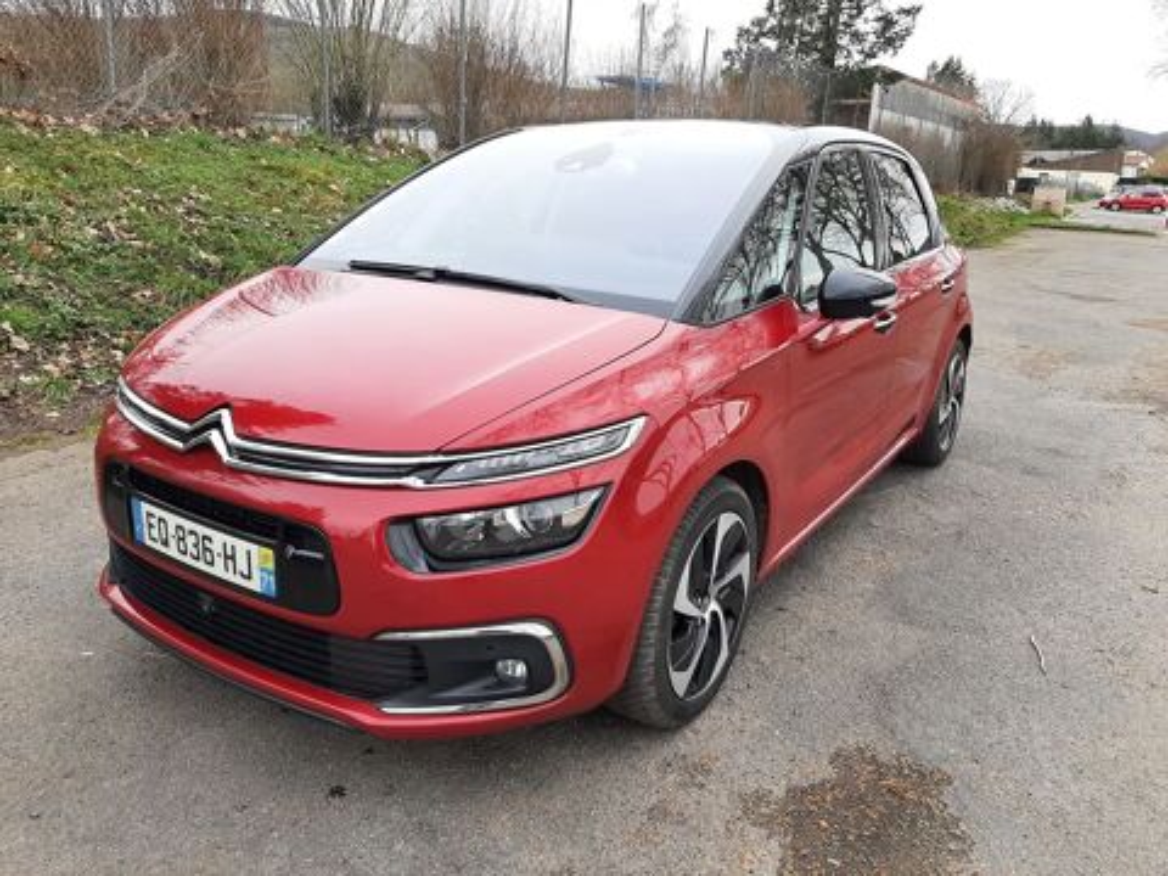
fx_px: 877
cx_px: 584
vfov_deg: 53.1
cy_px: 438
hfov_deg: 67.3
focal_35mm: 26
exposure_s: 1/300
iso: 40
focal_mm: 3.93
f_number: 1.7
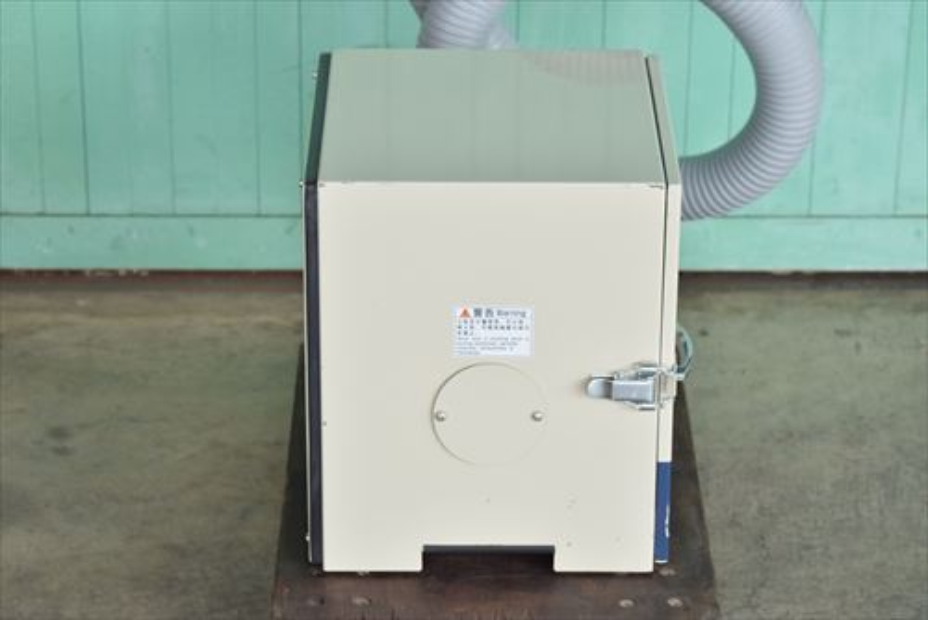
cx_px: 464
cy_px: 310
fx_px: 2708
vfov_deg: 13.1
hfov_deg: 19.4
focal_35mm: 105
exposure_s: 1/320
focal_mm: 70
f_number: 6.3
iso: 1250
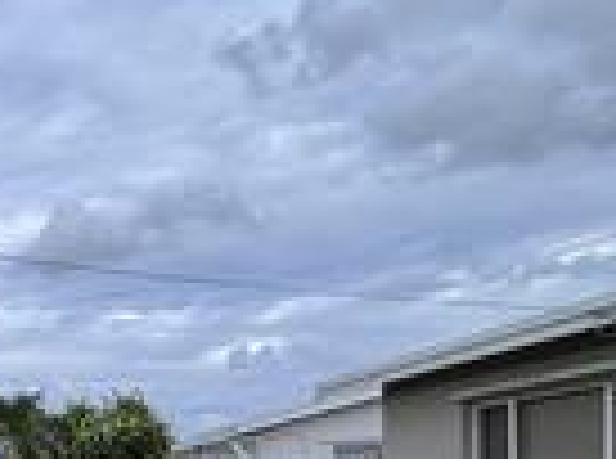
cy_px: 544
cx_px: -175
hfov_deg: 33.9
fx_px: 728
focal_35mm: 41
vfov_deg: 30.1
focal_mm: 2.22
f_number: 2.2
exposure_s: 1/60
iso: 640
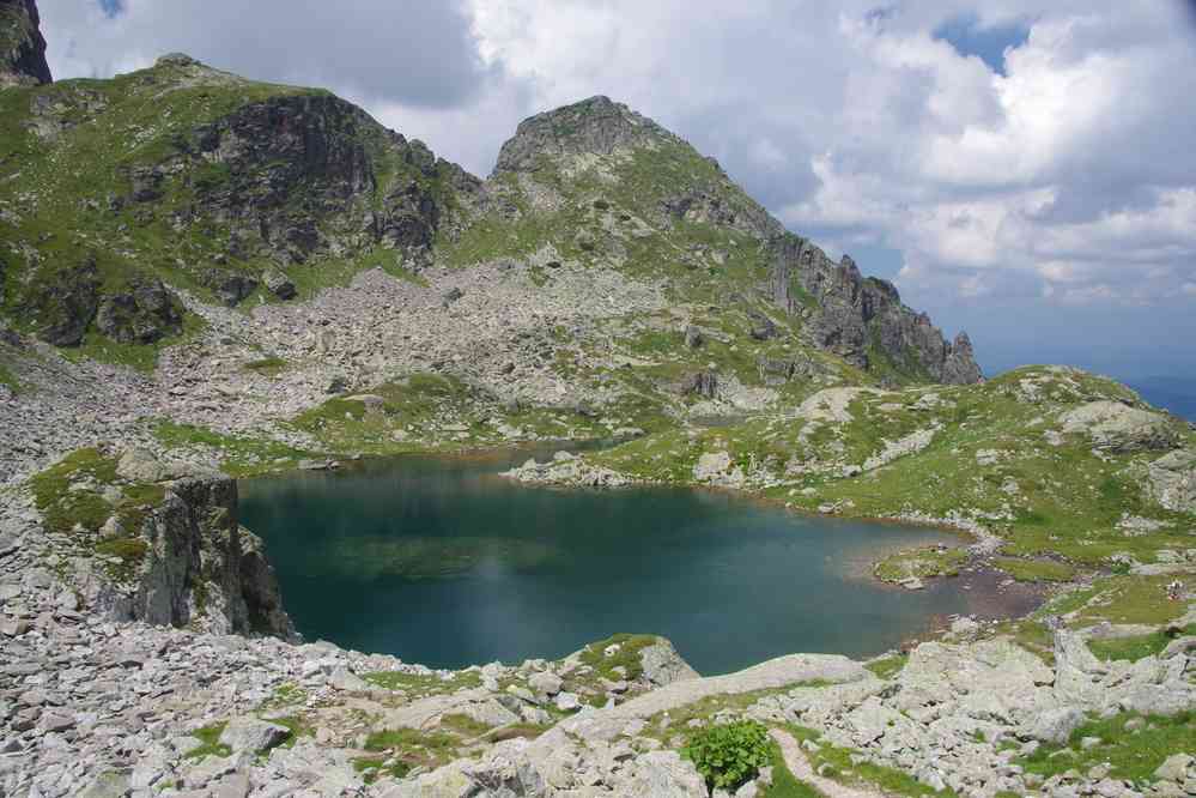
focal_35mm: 31
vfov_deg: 42.3
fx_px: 1030
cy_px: 399
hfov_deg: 60.3
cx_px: 598
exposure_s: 1/100
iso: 200
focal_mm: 20.6
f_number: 11
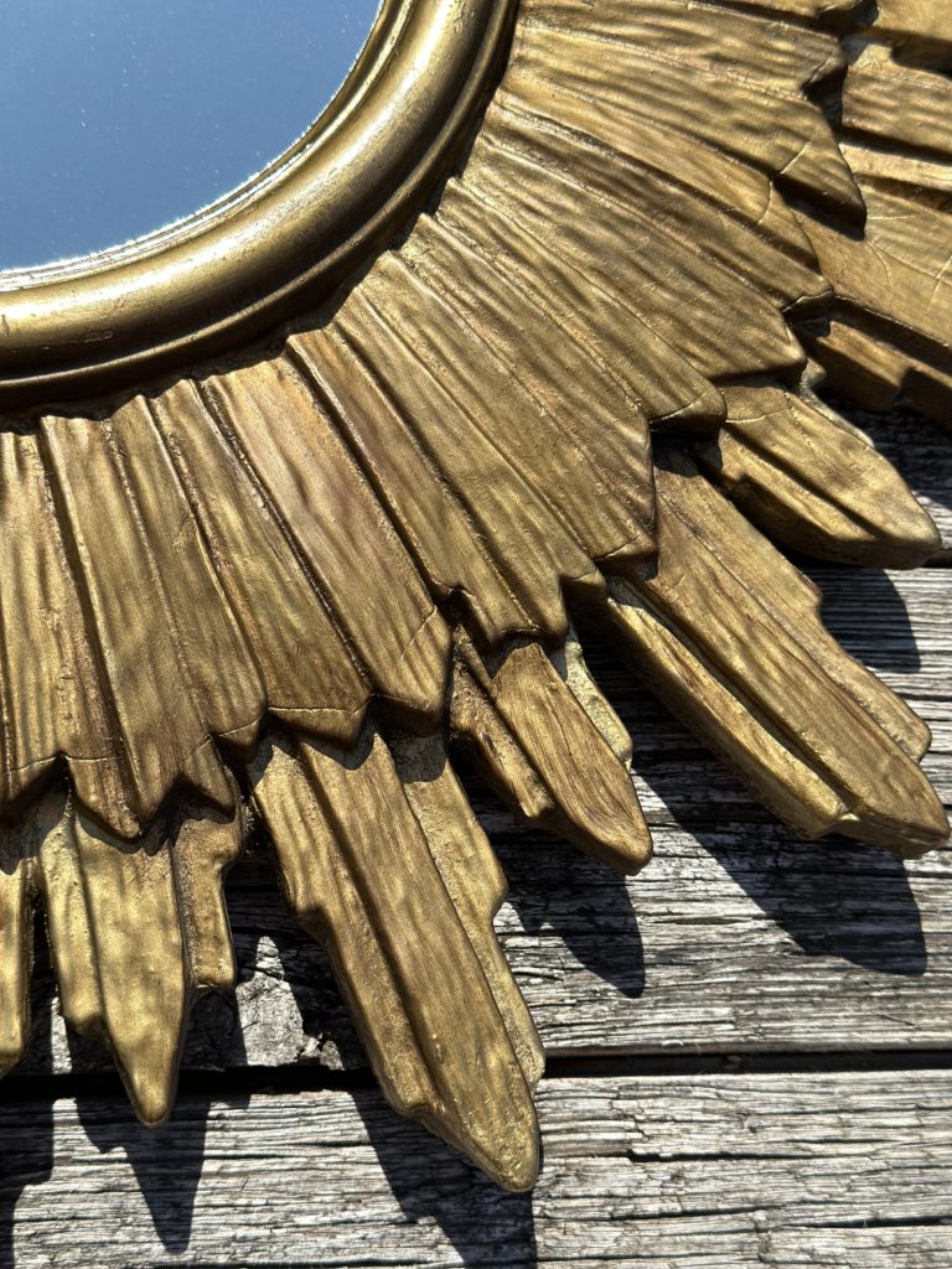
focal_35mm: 48
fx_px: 1760
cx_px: 476
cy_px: 634
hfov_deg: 30.3
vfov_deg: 39.7
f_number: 1.78
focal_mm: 6.86
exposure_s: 1/4785
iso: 80
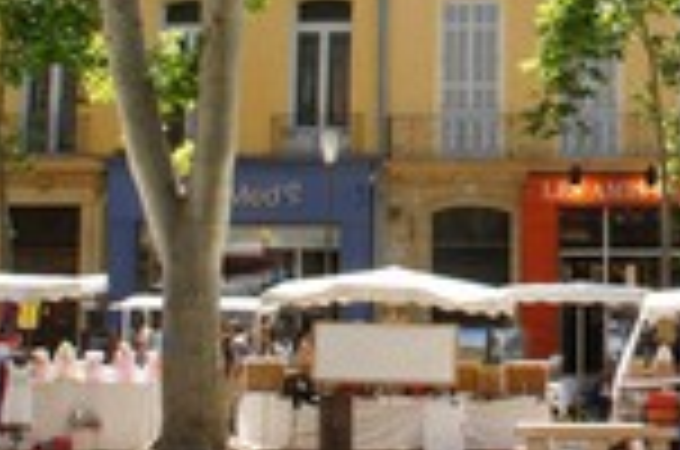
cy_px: 70
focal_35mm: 82
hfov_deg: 23.4
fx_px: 1546
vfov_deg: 16.4
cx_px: 730
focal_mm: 18
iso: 100
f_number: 11
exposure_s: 1/60
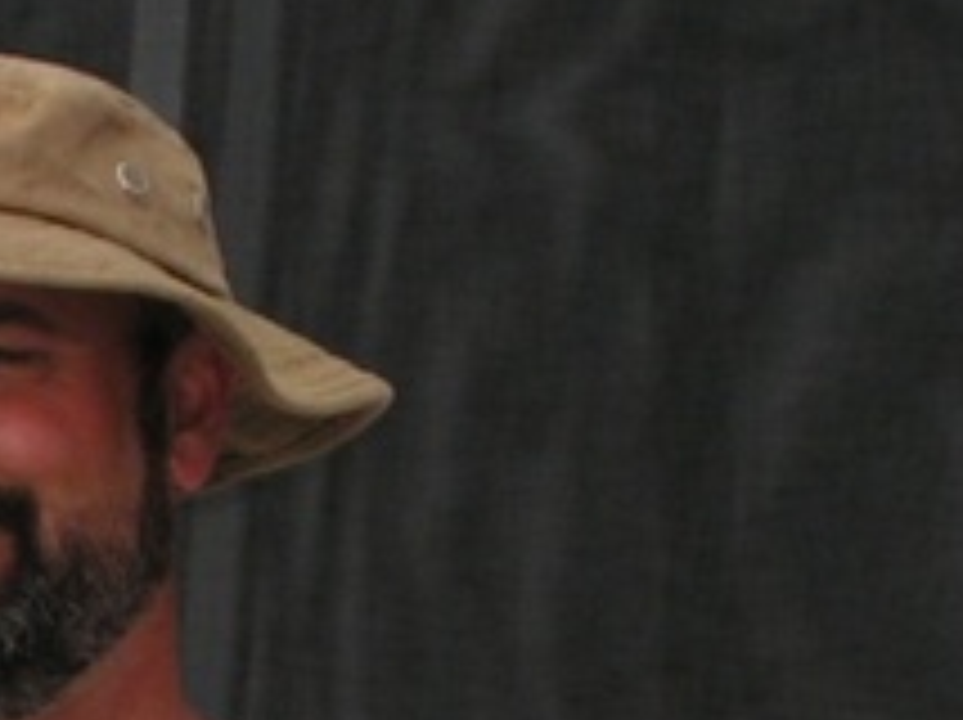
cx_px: -621
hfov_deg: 5.0
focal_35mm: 389
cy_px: 936
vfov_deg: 3.8
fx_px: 10810
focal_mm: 15.9
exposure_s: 1/320
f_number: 3.5
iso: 50
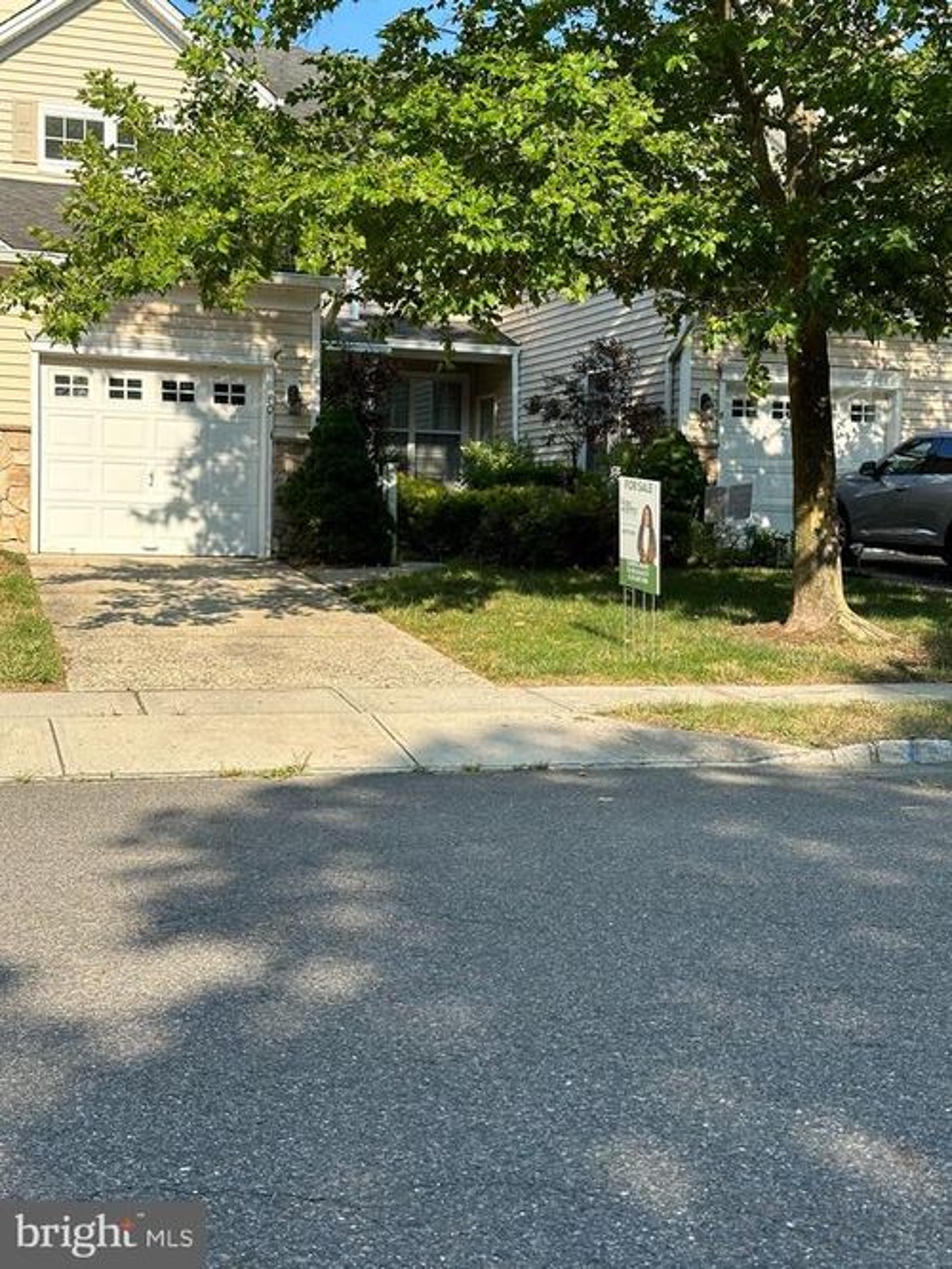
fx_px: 1761
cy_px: 634
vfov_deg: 39.7
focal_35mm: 48
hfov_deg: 30.3
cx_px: 476
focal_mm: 6.86
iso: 64
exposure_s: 1/1497
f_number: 1.78
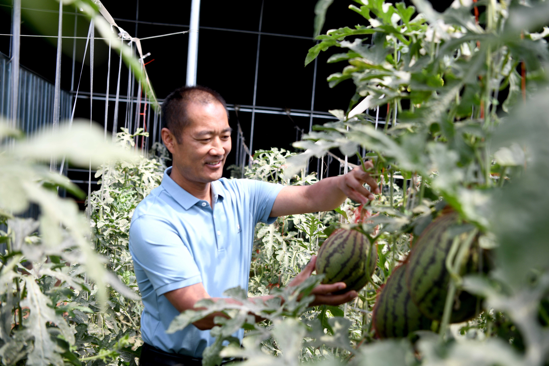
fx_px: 640
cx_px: 287
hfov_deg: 46.4
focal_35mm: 42
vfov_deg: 31.9
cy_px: 186
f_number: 3.2
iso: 100
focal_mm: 38
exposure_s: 1/640
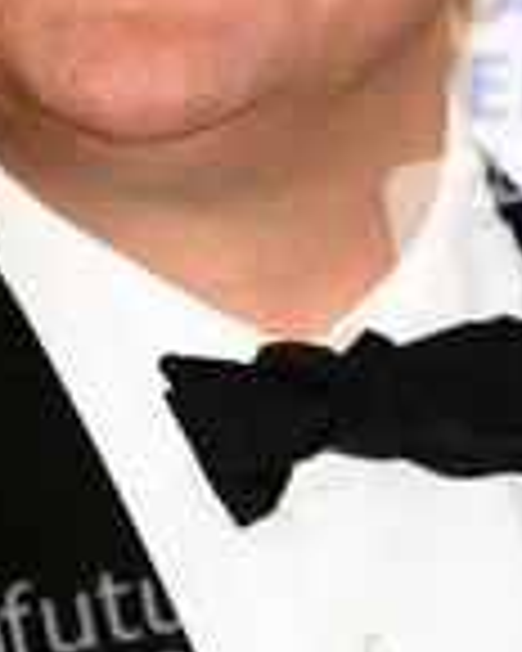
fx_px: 9733
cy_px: -13
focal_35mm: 504
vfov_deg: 3.8
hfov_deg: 3.1
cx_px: 209
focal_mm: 130
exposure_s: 1/200
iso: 320
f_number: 4
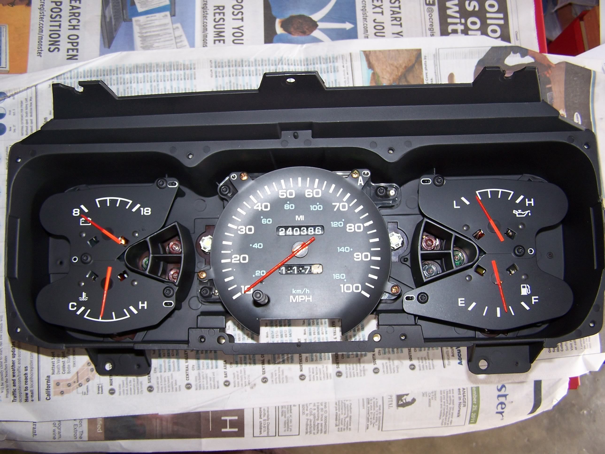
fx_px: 664
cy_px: 227
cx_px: 302
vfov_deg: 37.7
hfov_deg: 49.0
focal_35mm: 38
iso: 80
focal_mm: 6.3
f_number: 2.8
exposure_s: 1/60
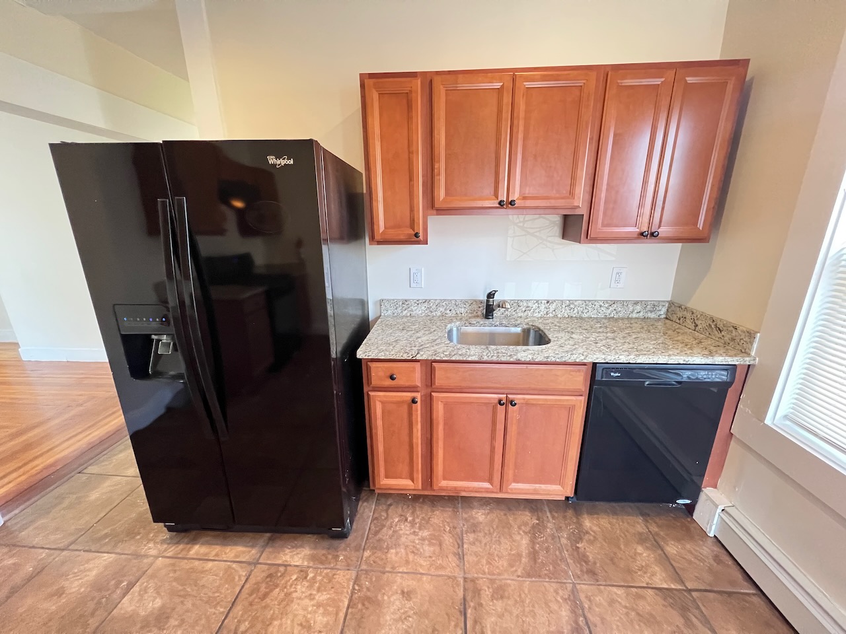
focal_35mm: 13
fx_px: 318
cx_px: 423
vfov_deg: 89.9
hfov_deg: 106.2
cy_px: 317
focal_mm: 1.57
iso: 800
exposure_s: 1/60
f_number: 1.8
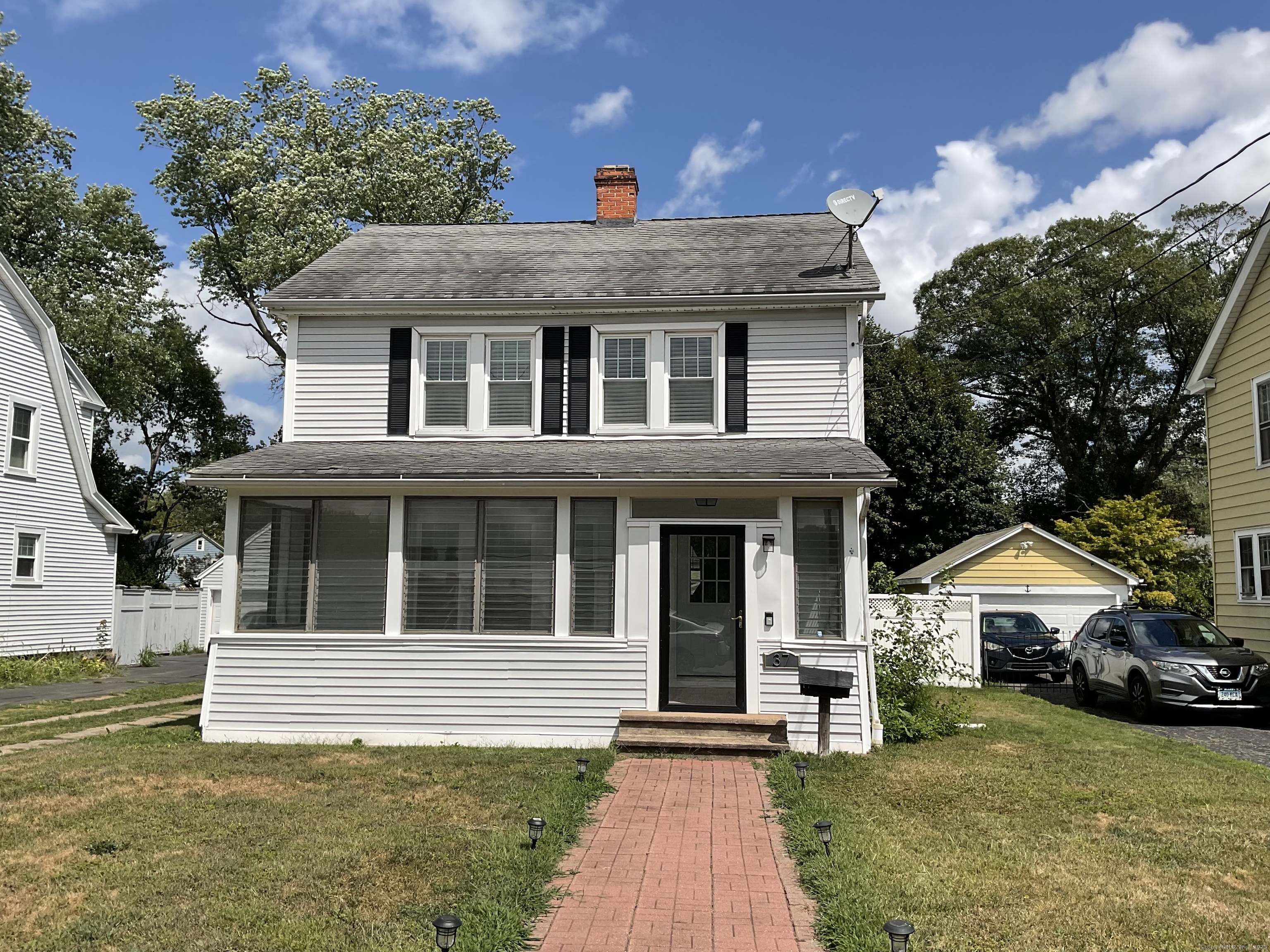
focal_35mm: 29
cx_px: 635
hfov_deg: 61.7
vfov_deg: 48.2
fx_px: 1064
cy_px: 476
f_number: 1.8
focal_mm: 3
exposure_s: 1/3125
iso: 16
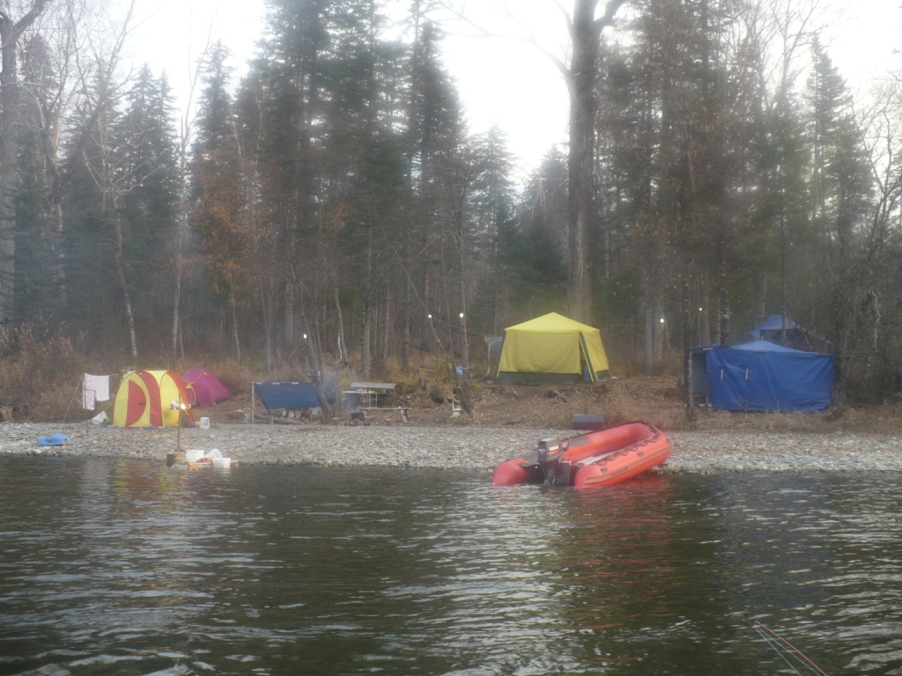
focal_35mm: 37
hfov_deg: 50.1
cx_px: 451
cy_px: 338
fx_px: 964
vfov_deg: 38.7
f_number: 2.8
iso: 100
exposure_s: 1/160
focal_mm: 6.1
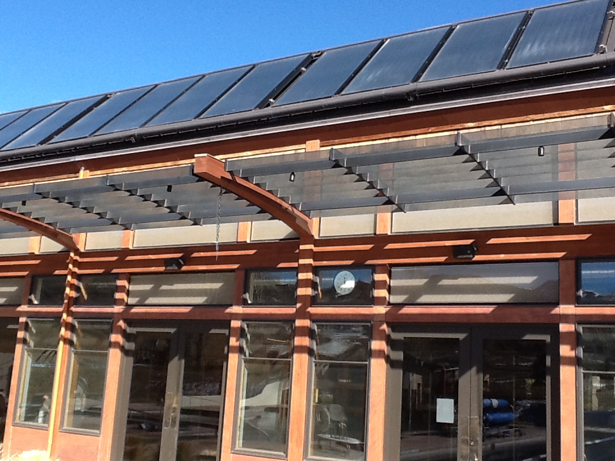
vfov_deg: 32.9
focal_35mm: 44
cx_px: 308
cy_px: 230
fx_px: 782
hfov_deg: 42.9
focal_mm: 2.03
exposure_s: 1/622
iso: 40
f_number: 2.4
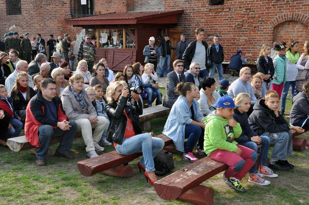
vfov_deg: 28.0
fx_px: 412
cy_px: 102
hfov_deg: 41.2
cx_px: 154
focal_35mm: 48
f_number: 13
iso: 500
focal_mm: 32
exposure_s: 1/200
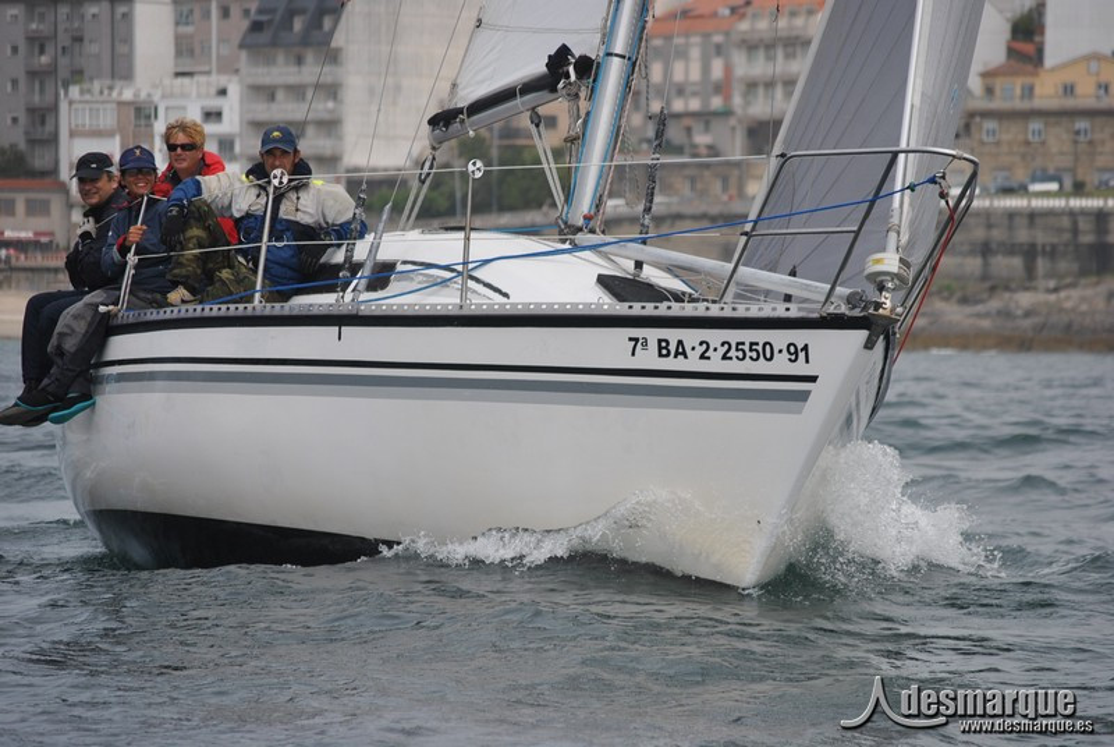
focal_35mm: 202
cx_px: 557
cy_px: 374
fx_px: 6275
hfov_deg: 10.1
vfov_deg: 6.8
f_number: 5
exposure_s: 1/800
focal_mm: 135
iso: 100
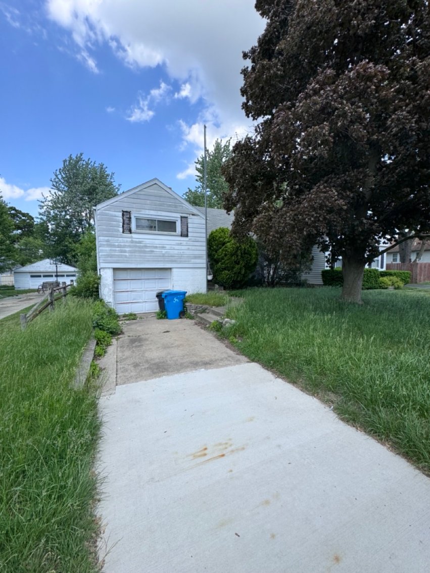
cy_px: 286
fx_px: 232
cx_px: 215
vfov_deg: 102.1
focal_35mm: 14
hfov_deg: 85.7
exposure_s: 1/980
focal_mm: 2.22
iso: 50
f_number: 2.2
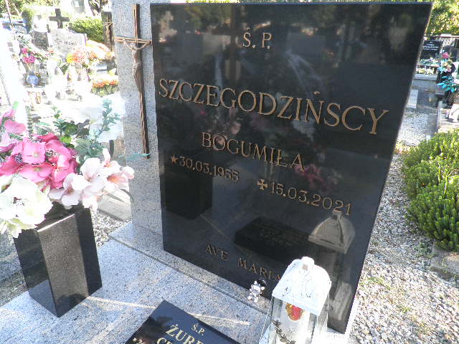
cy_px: 172
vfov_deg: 56.8
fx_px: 318
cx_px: 230
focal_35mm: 24
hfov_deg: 71.6
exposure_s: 1/50
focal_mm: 4.3
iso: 64
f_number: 3.3
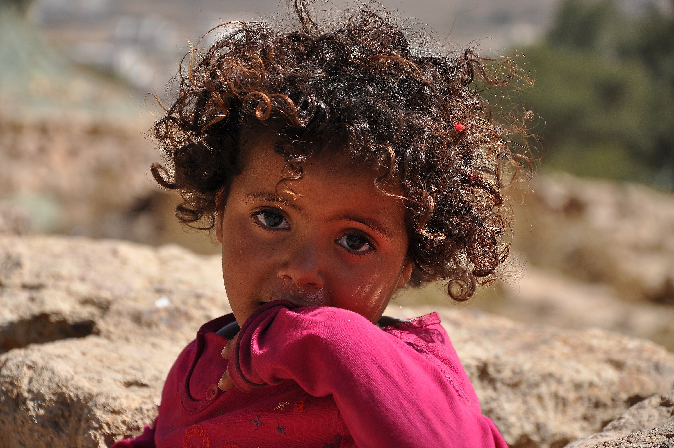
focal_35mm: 138
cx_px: 337
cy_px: 224
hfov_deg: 14.9
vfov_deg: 9.9
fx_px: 2580
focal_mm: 92
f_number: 7.1
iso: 200
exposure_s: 1/800
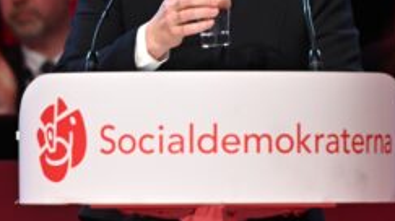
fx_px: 6099
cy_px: -16
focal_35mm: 583
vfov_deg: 2.1
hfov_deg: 3.7
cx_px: 223
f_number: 4
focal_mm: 200
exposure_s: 1/100
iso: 560
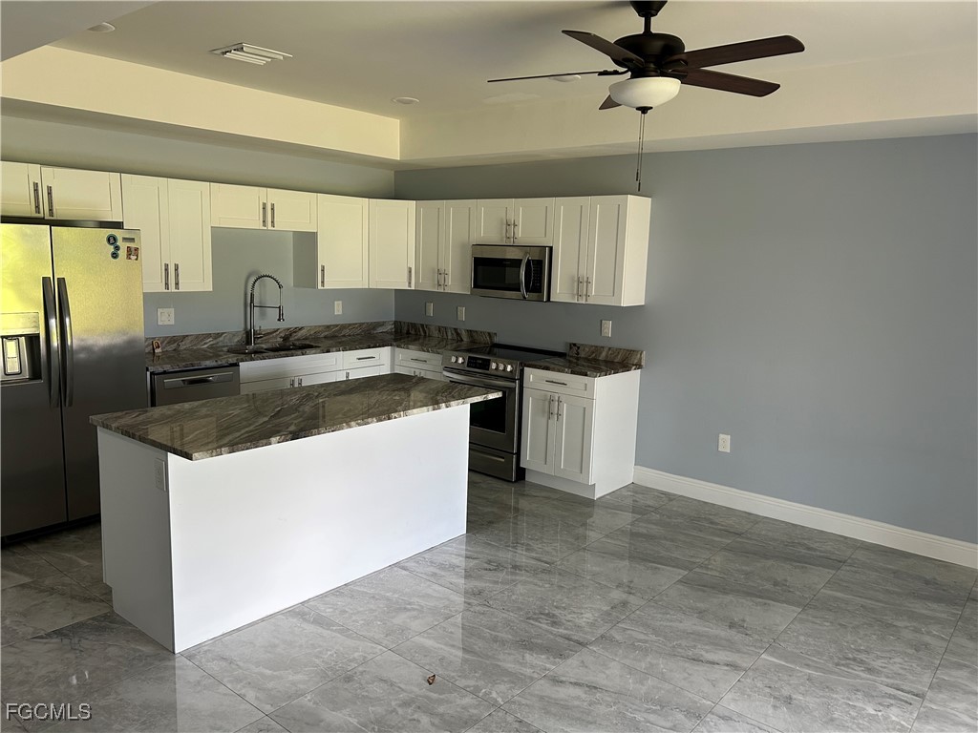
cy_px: 366
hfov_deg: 67.3
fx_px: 735
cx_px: 489
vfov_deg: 53.1
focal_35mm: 26
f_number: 1.5
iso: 125
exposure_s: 1/120
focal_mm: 5.7
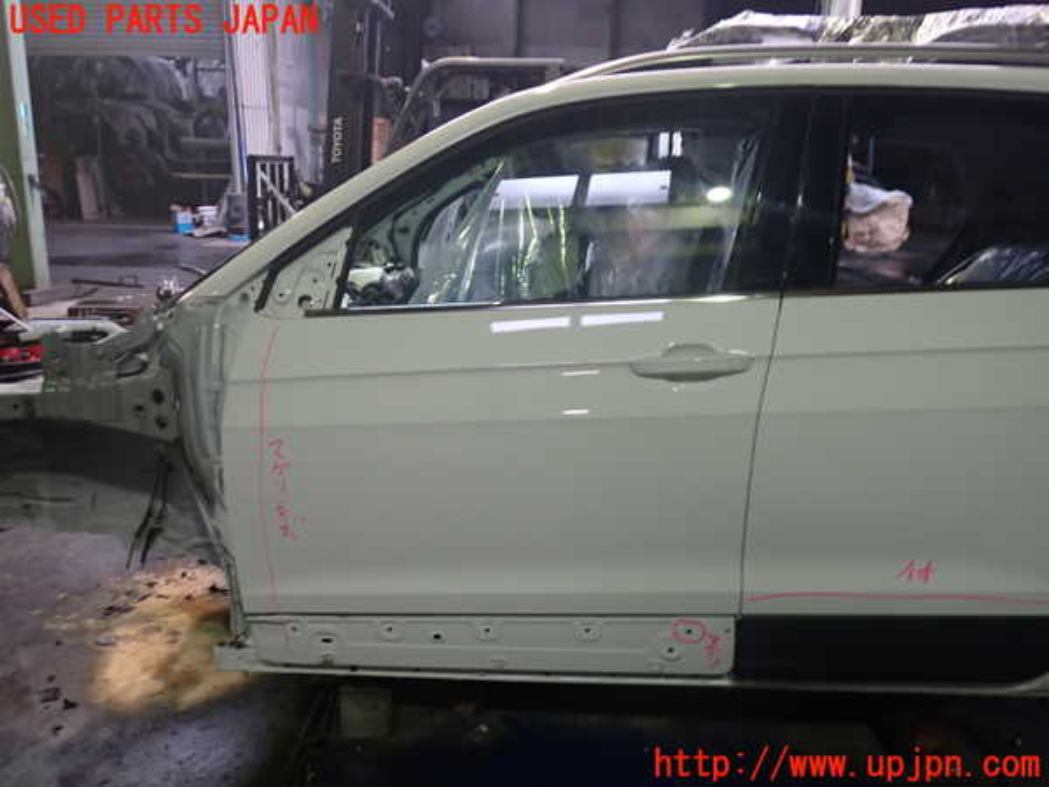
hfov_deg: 60.0
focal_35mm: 30
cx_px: 524
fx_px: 909
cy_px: 394
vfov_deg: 46.8
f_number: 2.3
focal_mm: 5.4
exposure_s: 1/30
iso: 250
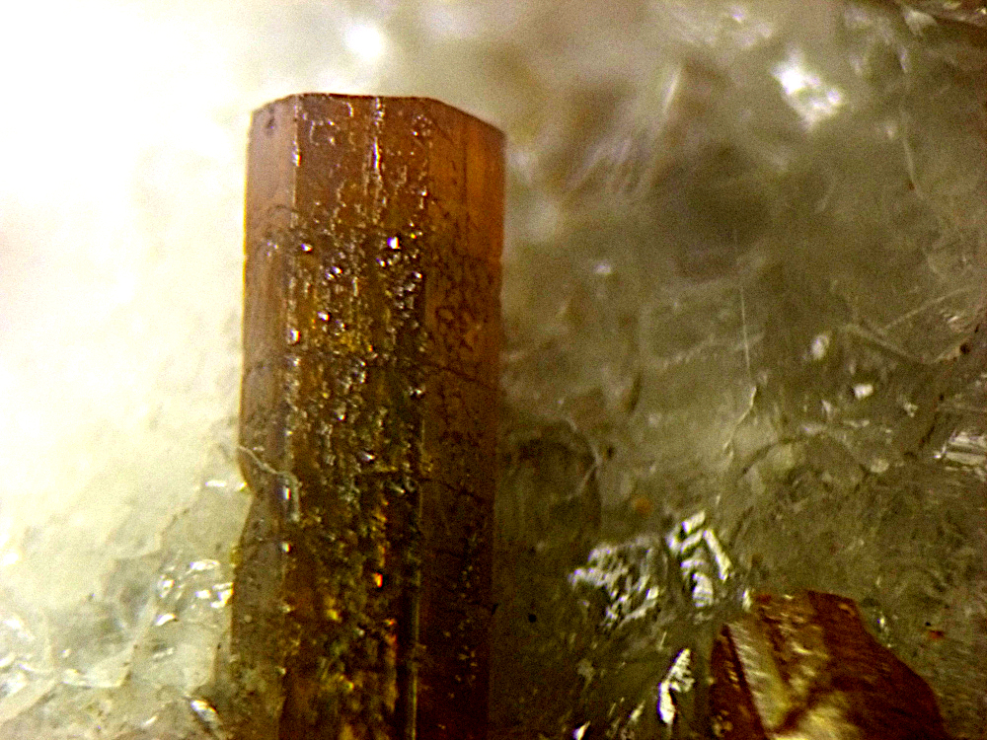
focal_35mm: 100
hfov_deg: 19.6
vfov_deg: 14.8
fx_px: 2851
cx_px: 494
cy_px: 370
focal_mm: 18
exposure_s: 1/100
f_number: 5.7
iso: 400
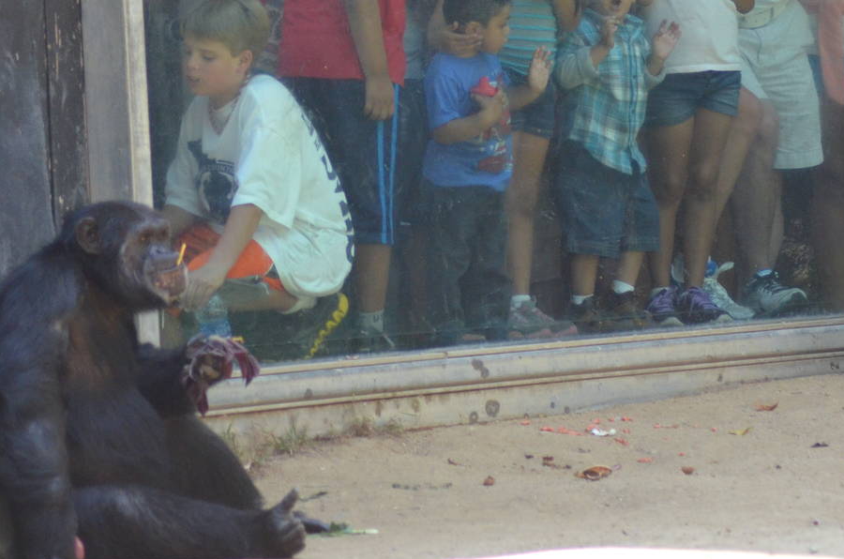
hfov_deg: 5.7
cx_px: 464
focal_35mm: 360
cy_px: 99
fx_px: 8419
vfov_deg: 3.8
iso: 1400
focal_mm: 135
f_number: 4.2
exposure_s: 1/500
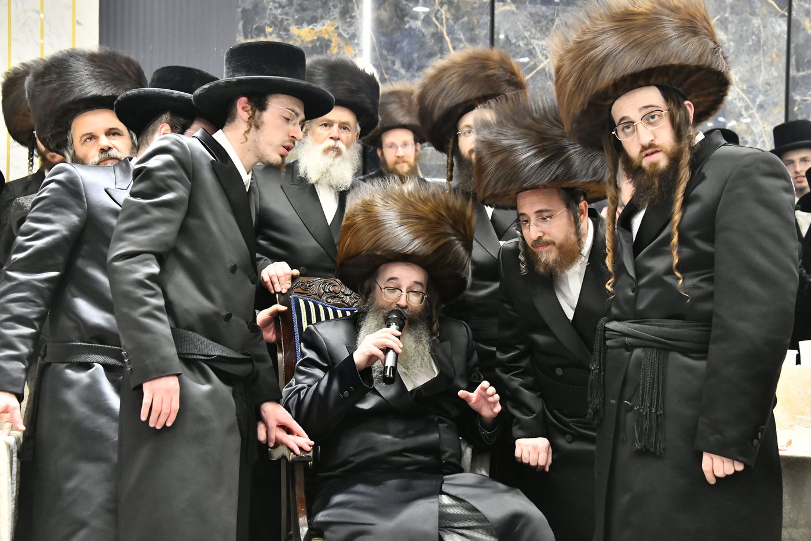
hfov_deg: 32.4
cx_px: 406
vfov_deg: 21.9
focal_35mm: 62
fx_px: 1396
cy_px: 270
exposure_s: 1/80
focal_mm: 62
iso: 3200
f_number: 5.6
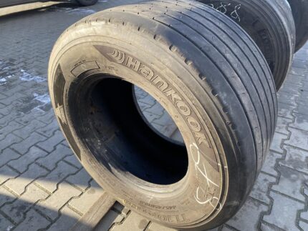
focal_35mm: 26
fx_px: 231
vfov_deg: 53.1
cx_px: 154
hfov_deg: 67.3
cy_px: 116
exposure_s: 1/265
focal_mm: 4.25
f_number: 1.8
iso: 32
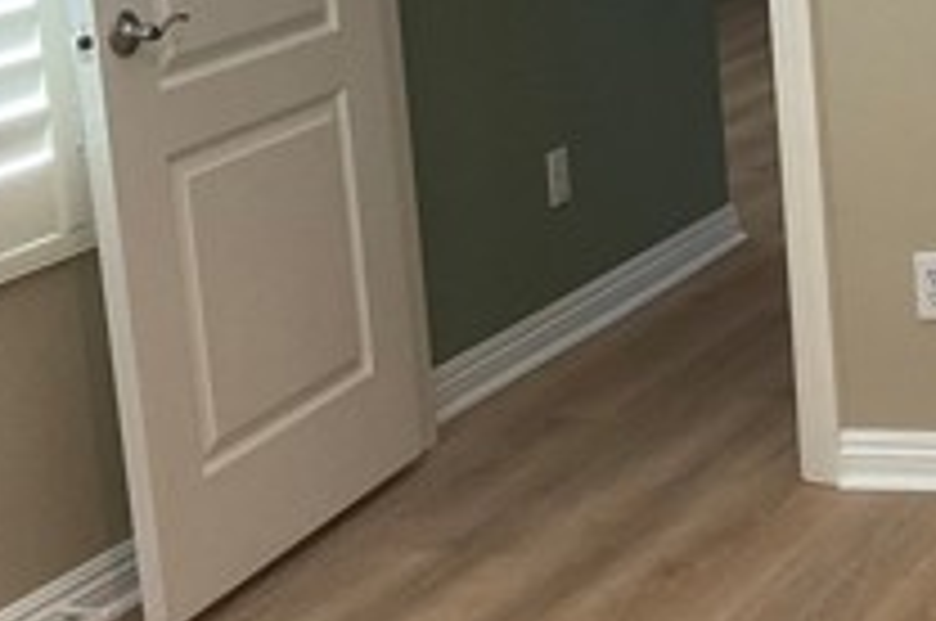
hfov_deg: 19.5
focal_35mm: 93
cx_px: 1336
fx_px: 2414
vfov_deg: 14.3
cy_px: -50
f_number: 1.8
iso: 100
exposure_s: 1/60
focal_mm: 3
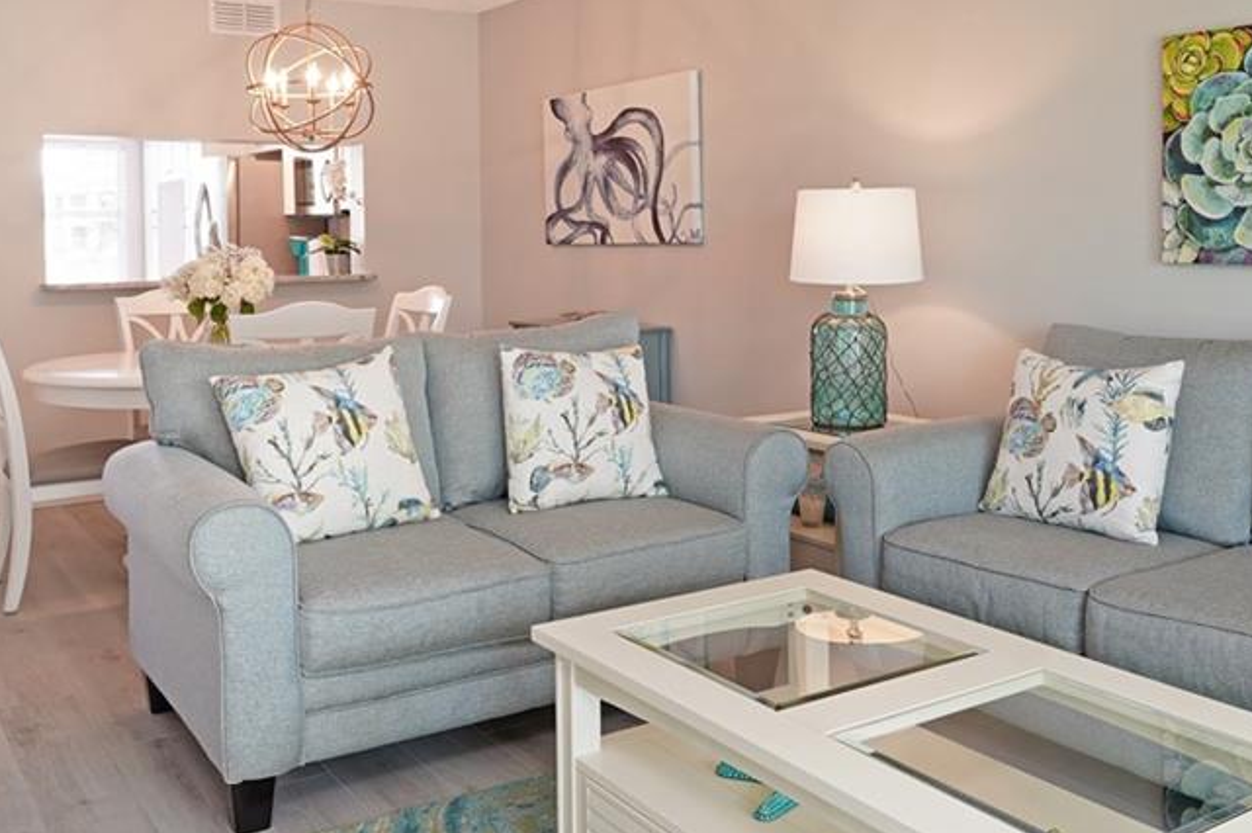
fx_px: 1217
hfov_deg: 54.5
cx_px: 618
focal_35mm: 35
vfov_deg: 37.3
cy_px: 254
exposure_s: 1/25
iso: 100
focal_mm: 14
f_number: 8
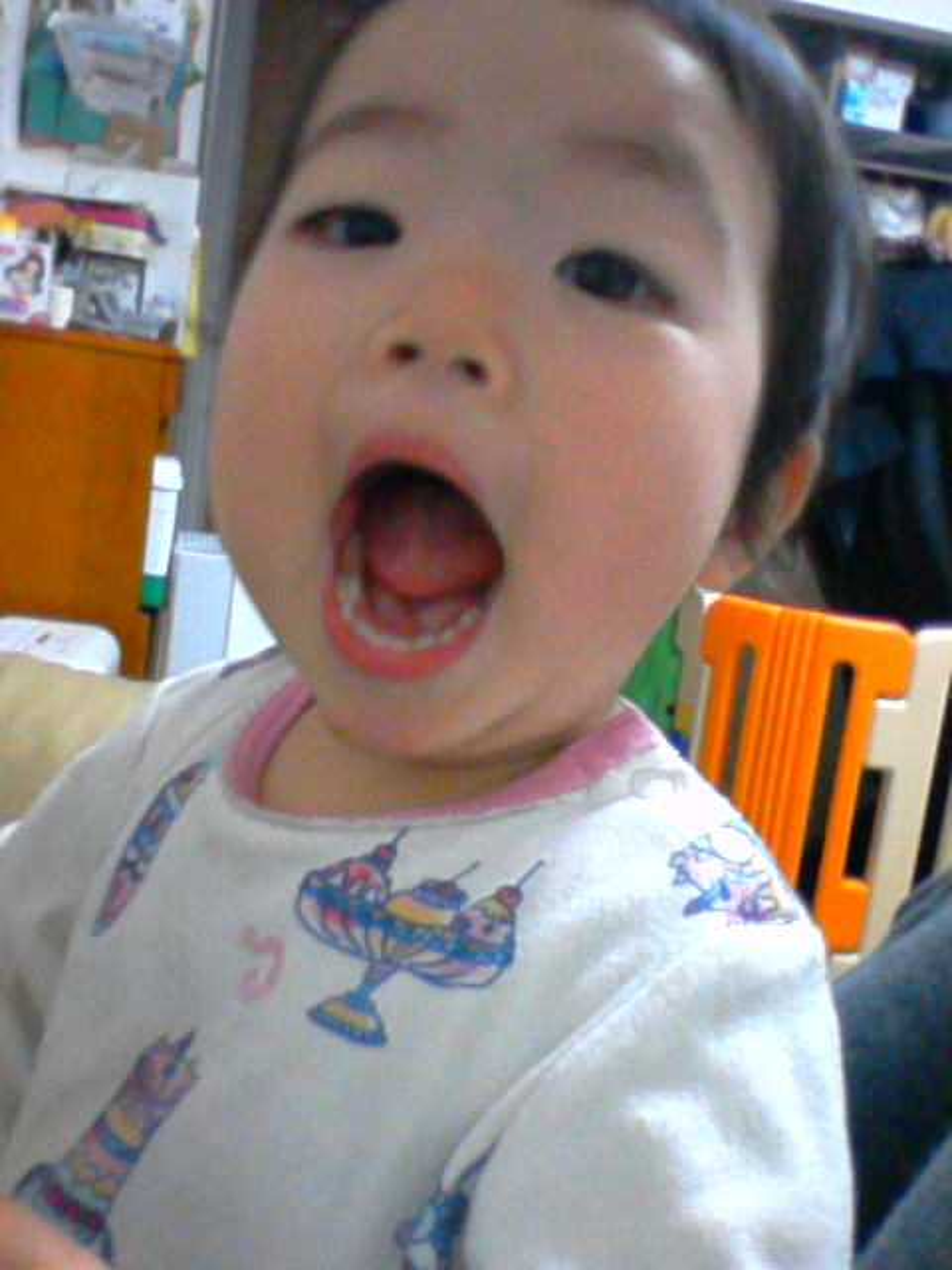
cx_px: 476
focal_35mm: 29
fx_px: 1063
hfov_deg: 48.2
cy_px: 635
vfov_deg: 61.7
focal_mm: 1.5
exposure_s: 1/7.81
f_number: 2.8
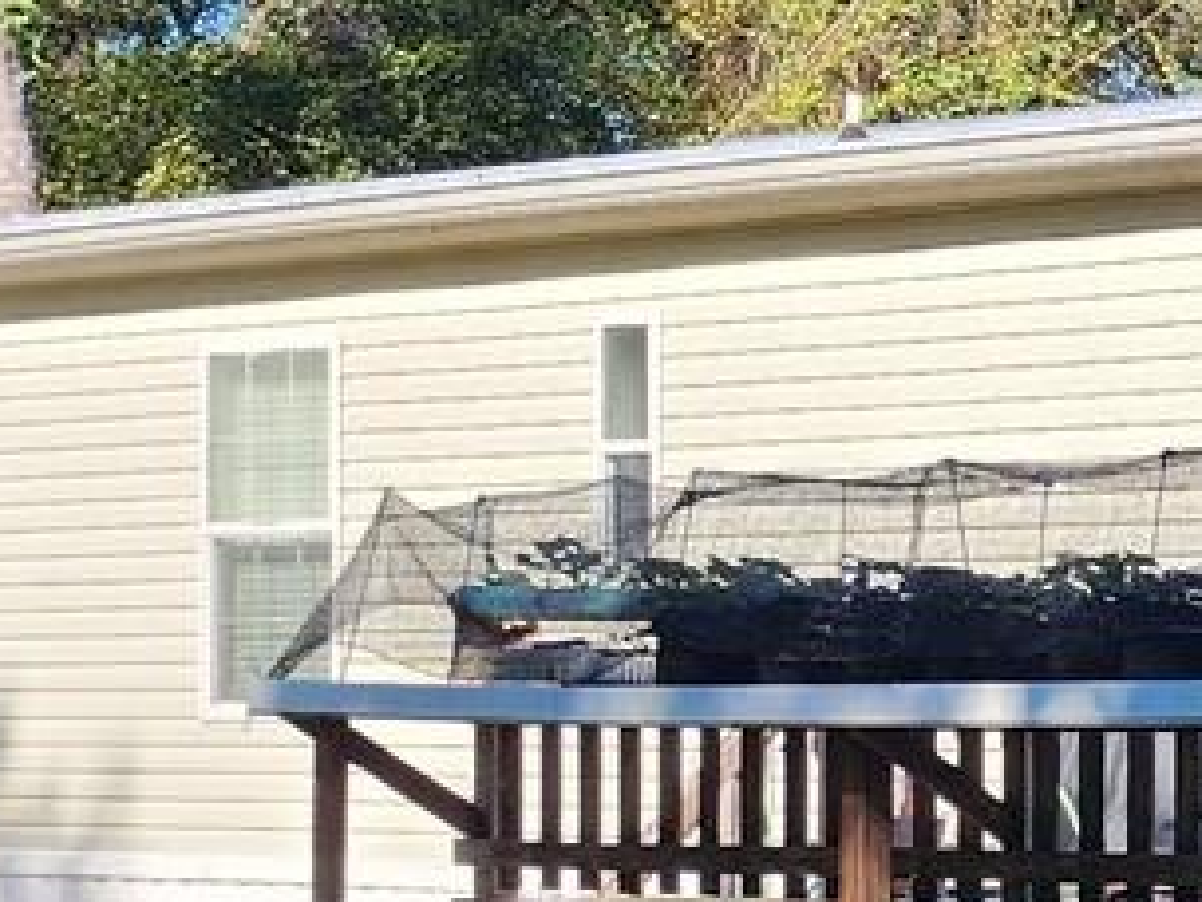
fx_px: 4202
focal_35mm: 121
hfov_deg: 13.5
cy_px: 910
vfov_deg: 12.1
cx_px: 2550
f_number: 1.8
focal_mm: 6.4
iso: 12
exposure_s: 1/295
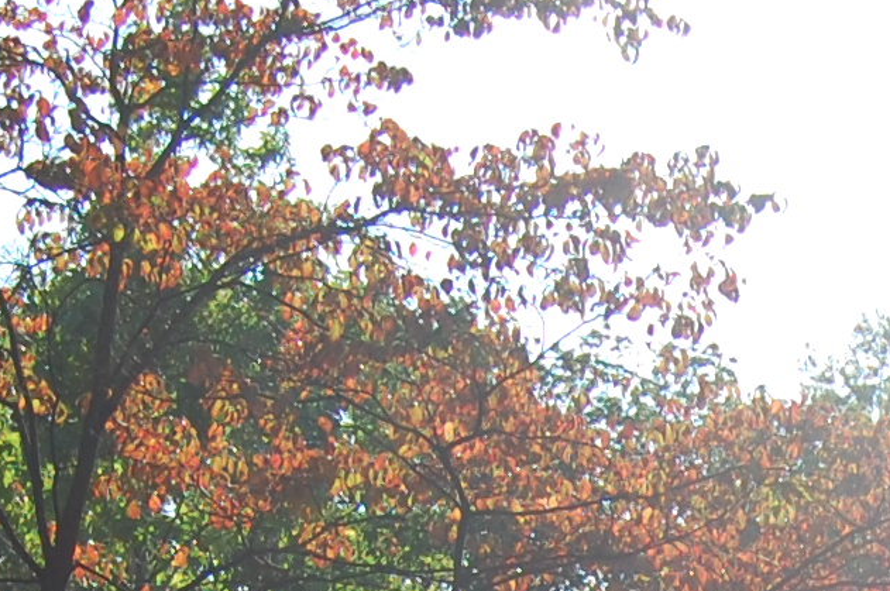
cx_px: 1056
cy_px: 1143
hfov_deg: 10.9
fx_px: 4592
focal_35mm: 186
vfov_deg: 7.1
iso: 200
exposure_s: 1/500
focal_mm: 26
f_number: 5.6
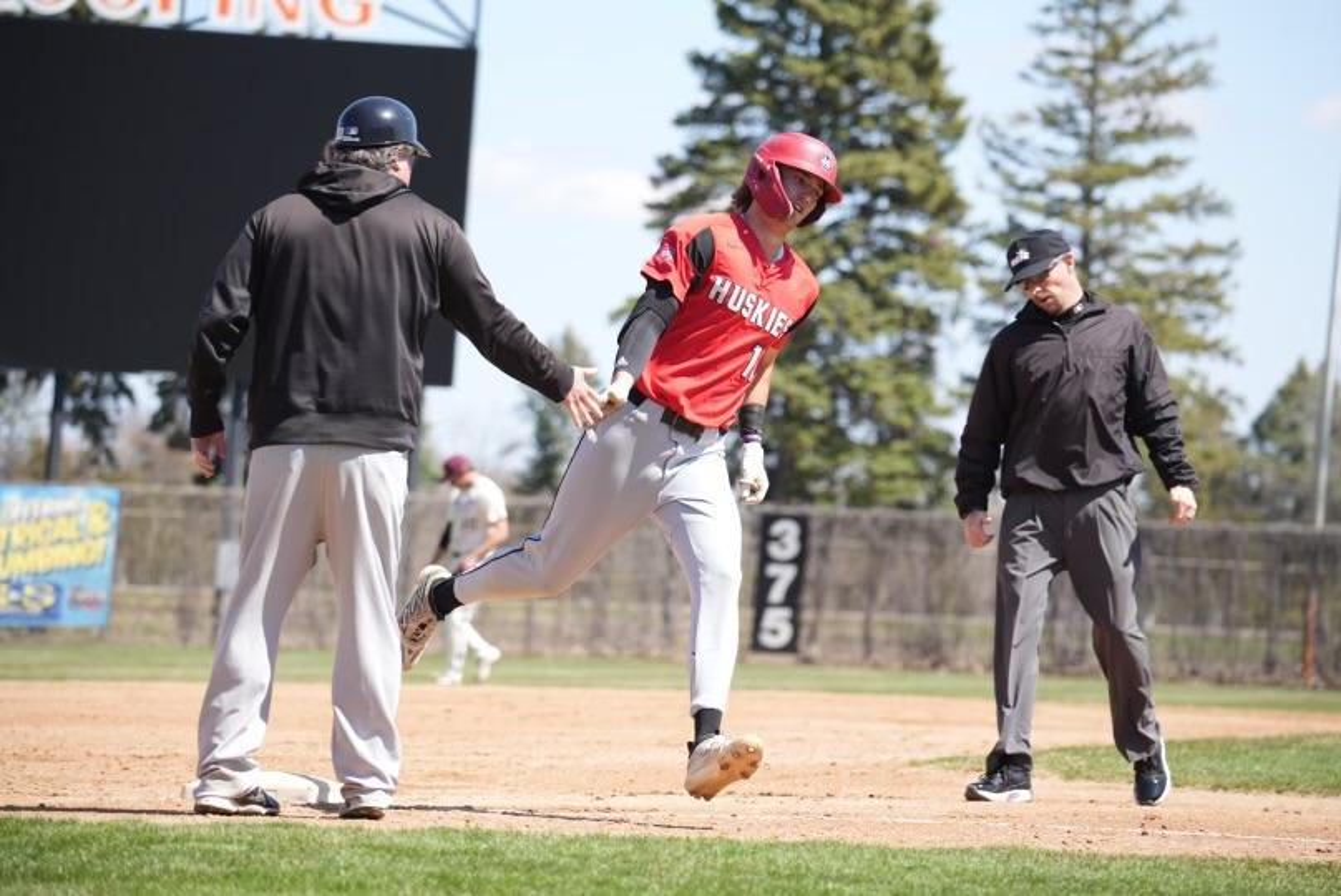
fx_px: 7049
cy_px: 448
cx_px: 670
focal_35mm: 189
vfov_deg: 7.3
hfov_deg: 10.9
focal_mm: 189.1
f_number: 5.6
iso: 400
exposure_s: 1/861
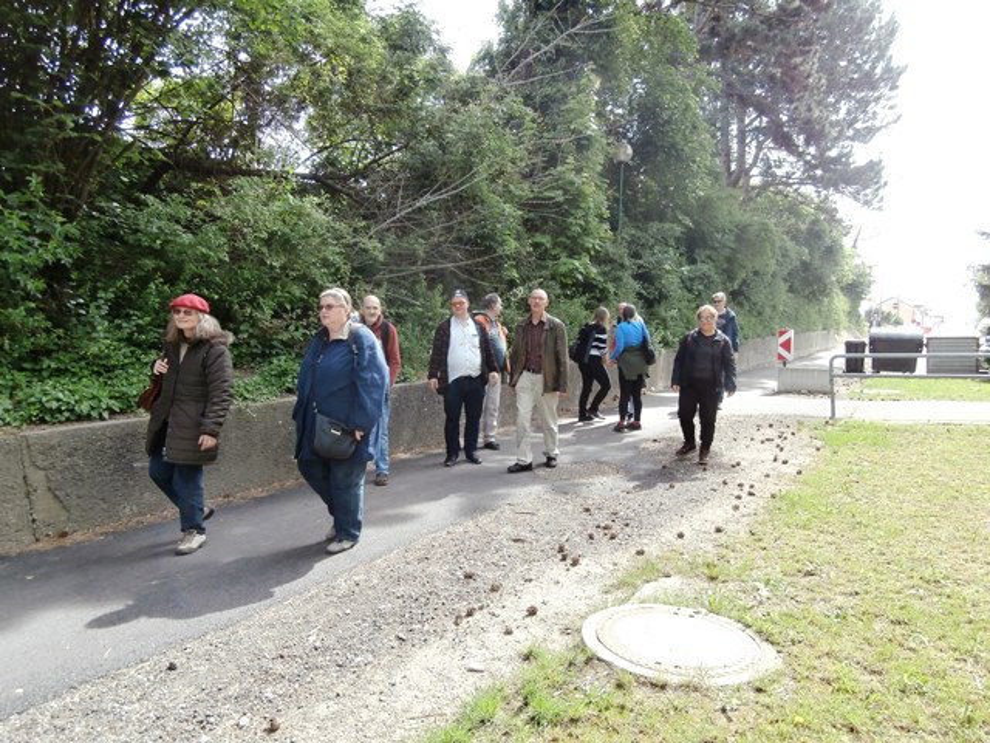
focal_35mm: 24
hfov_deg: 71.6
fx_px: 686
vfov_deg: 56.8
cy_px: 372
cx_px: 495
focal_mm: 4.2
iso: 100
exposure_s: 1/200
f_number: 3
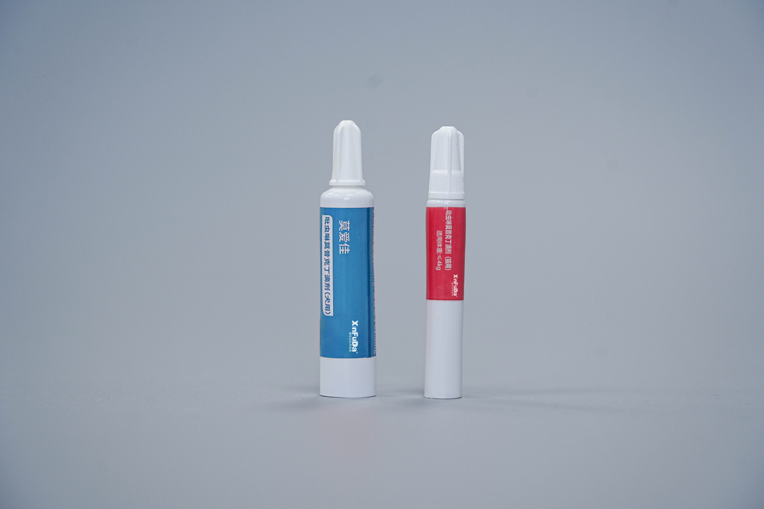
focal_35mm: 105
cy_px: 254
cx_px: 382
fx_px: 2228
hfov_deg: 19.5
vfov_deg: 13.0
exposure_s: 1/125
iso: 640
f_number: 5
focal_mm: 105
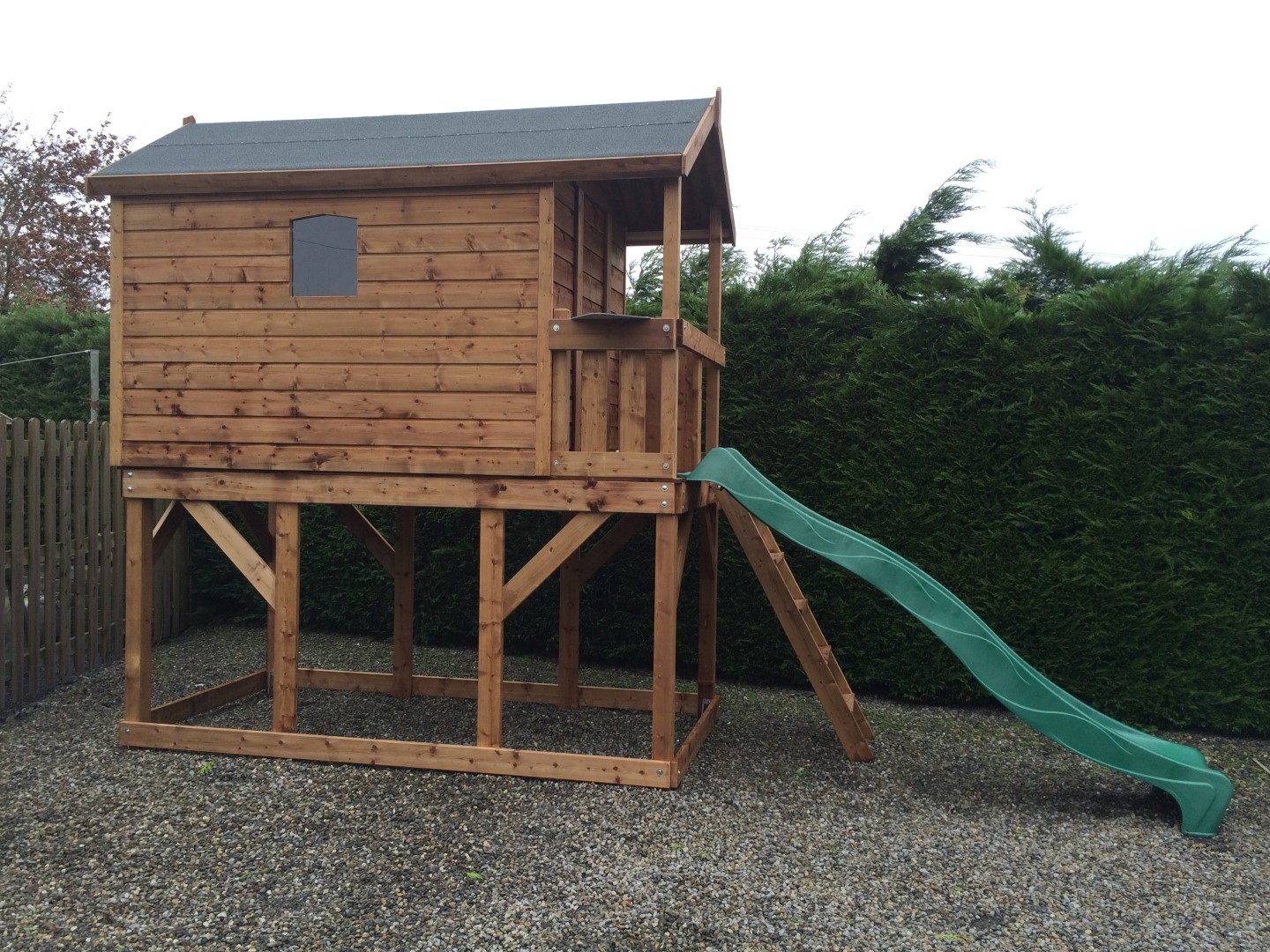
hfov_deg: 61.7
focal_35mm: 29
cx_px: 635
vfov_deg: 48.2
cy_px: 476
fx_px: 1064
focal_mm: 4.15
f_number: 2.2
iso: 32
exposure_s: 1/100
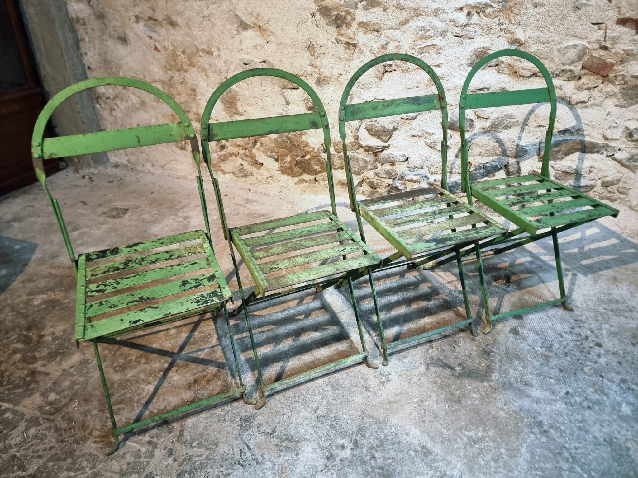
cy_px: 239
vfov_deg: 56.8
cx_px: 319
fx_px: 442
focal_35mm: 24
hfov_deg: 71.6
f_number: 1.8
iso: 640
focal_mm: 6.7
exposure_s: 1/50
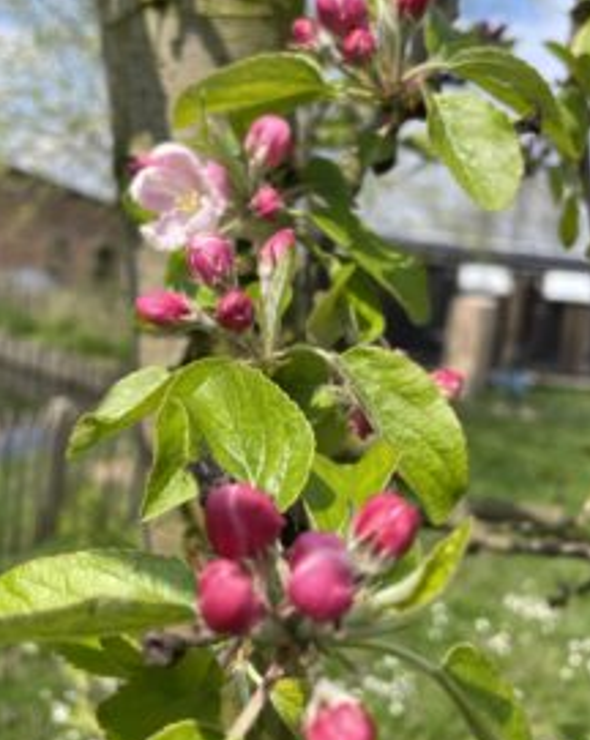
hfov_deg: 43.2
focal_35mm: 34
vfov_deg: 52.7
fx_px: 744
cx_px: 272
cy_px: 313
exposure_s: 1/2304
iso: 32
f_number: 1.6
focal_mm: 4.2
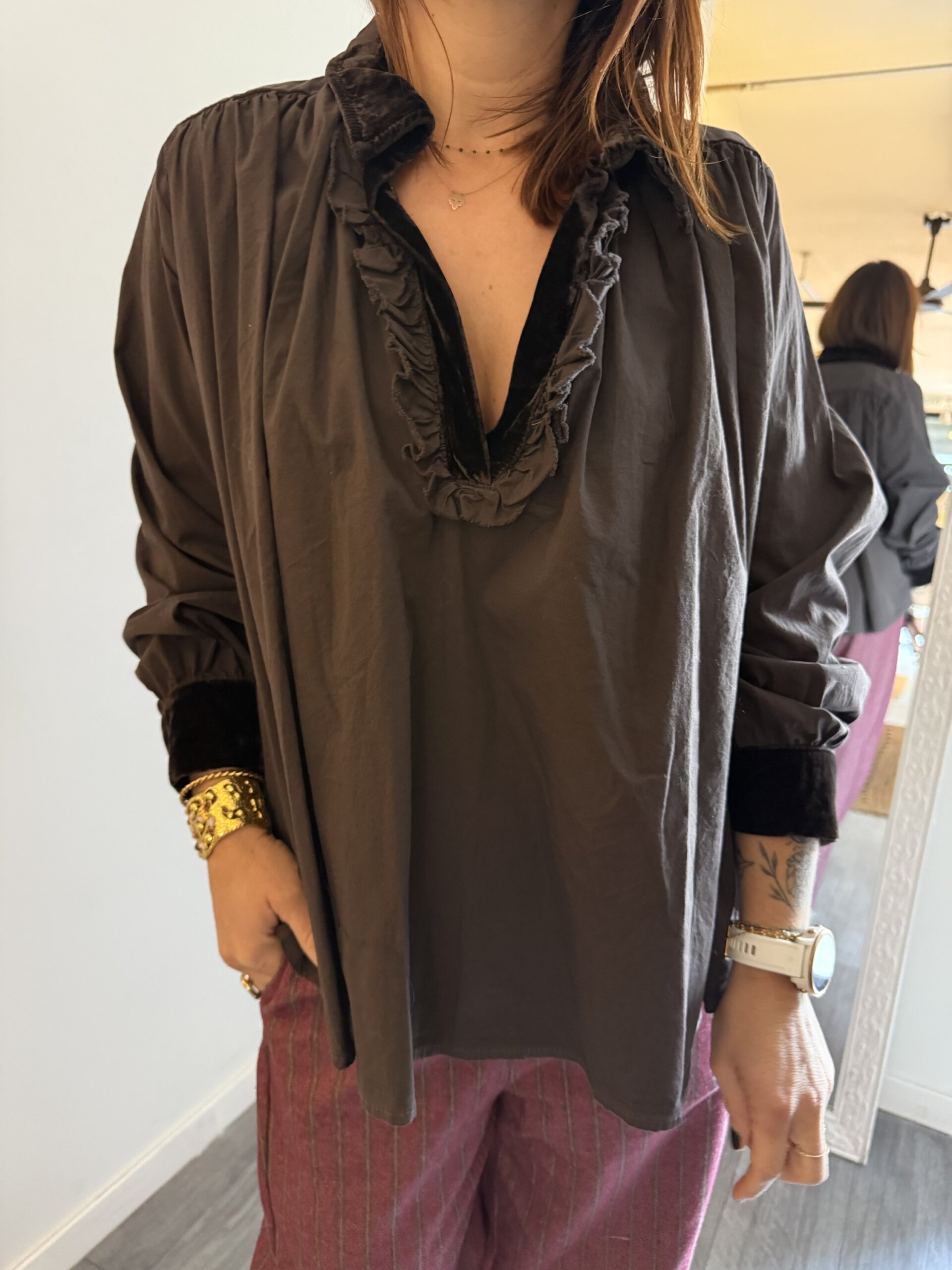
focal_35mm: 24
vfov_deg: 71.6
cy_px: 635
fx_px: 880
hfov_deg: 56.8
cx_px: 476
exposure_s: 1/29
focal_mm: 6.76
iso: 800
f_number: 1.78
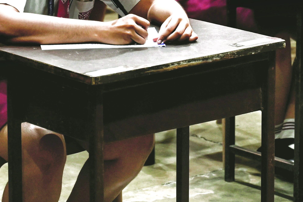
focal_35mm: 211
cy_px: -73
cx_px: 253
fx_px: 1775
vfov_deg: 6.4
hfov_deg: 9.7
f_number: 4
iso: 1600
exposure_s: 1/200
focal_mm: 70
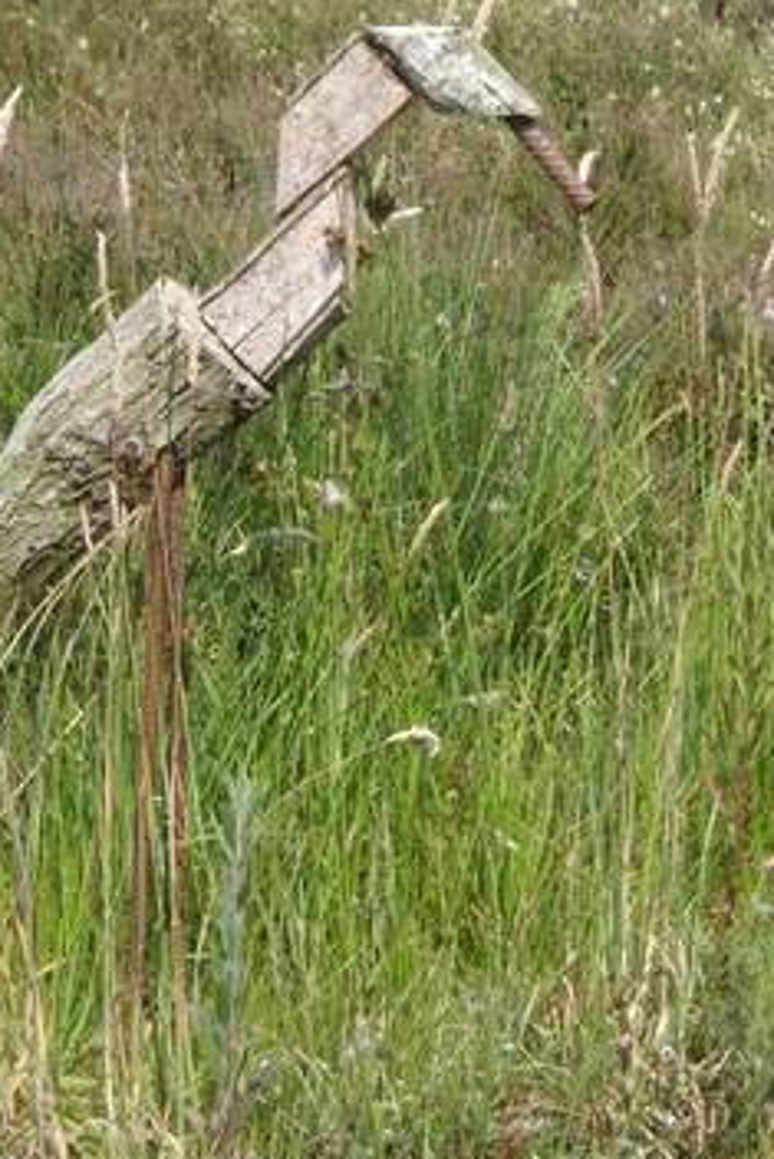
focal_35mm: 129
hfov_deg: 10.6
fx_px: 4156
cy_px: 445
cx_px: 211
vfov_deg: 15.9
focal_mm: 16.25
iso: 64
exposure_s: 1/200
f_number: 4.7
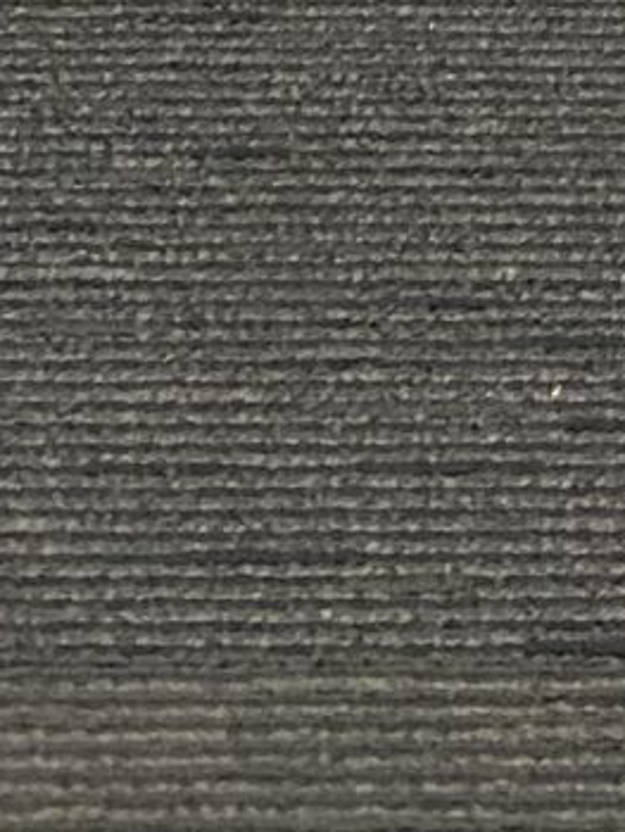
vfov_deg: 8.3
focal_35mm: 190
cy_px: -1871
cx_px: 1573
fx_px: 4568
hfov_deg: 7.3
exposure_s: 1/50
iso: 160
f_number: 1.8
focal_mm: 4.25
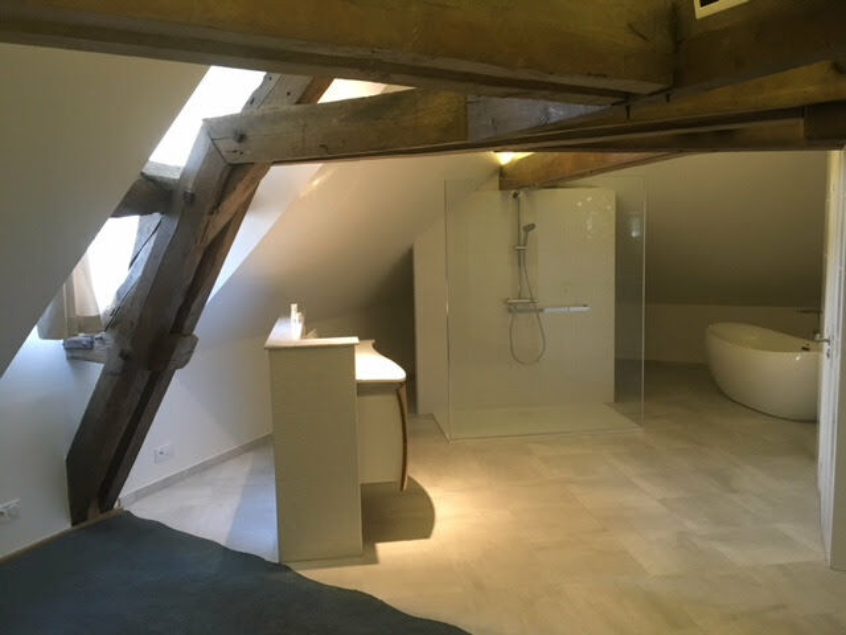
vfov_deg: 48.2
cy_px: 318
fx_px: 709
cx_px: 423
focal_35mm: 29
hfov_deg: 61.7
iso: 160
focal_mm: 4.15
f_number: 2.2
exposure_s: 1/33
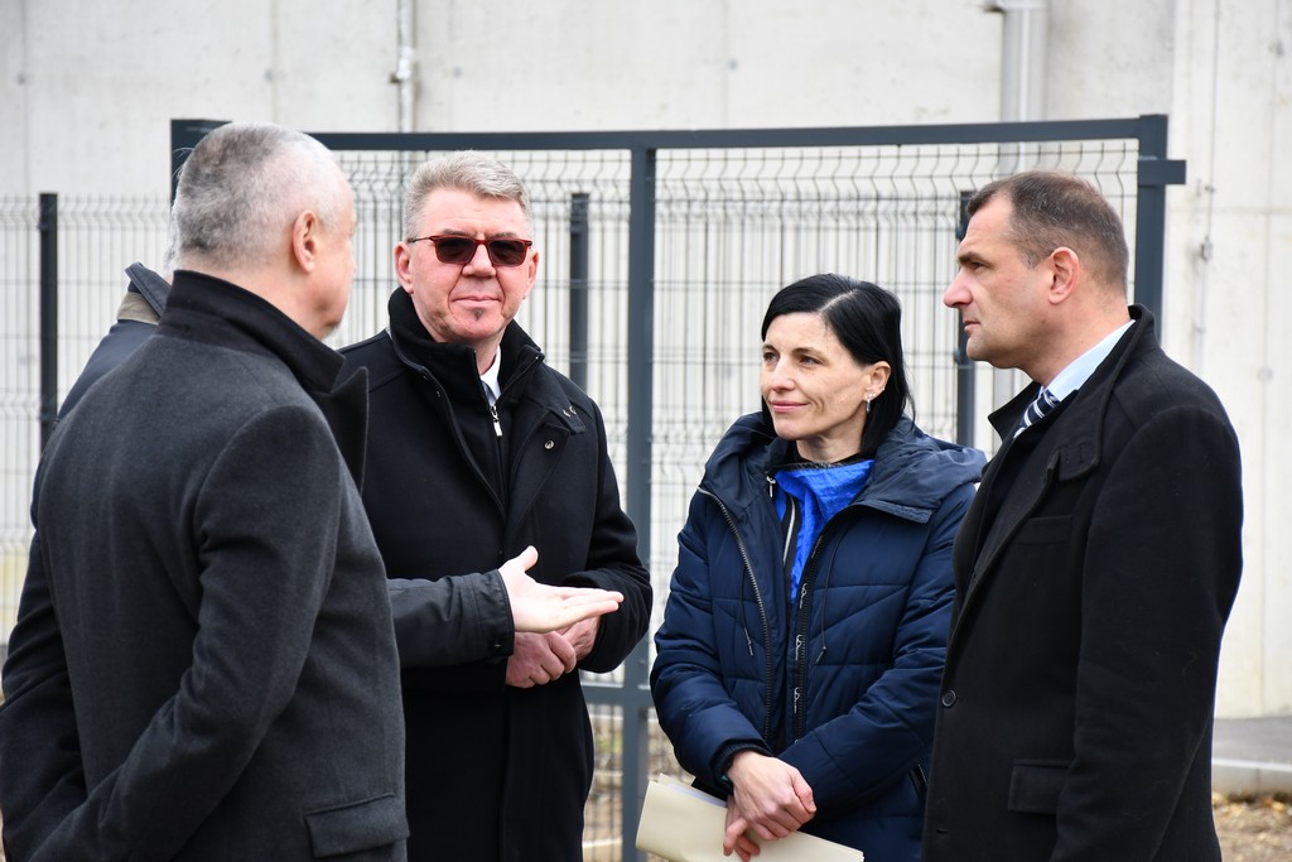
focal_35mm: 135
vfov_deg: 10.2
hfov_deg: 15.2
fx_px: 4845
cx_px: 646
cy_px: 431
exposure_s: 1/500
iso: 500
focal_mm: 90
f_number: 5.3
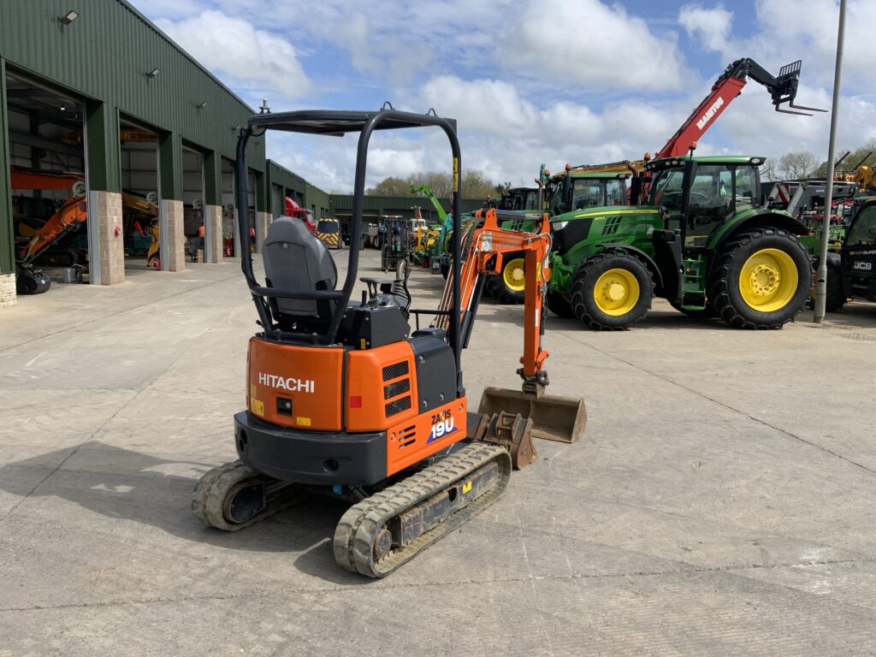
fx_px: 734
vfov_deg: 48.2
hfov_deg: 61.7
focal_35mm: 29
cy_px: 328
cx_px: 438
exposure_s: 1/2141
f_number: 1.8
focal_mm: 3
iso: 16
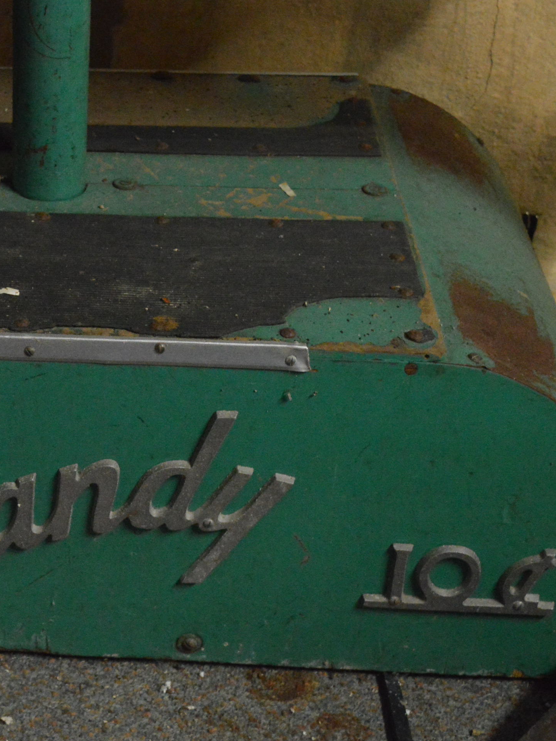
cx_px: -7
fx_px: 1649
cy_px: 374
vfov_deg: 25.3
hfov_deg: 18.6
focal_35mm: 77
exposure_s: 1/40
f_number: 5.6
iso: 6400
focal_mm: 34
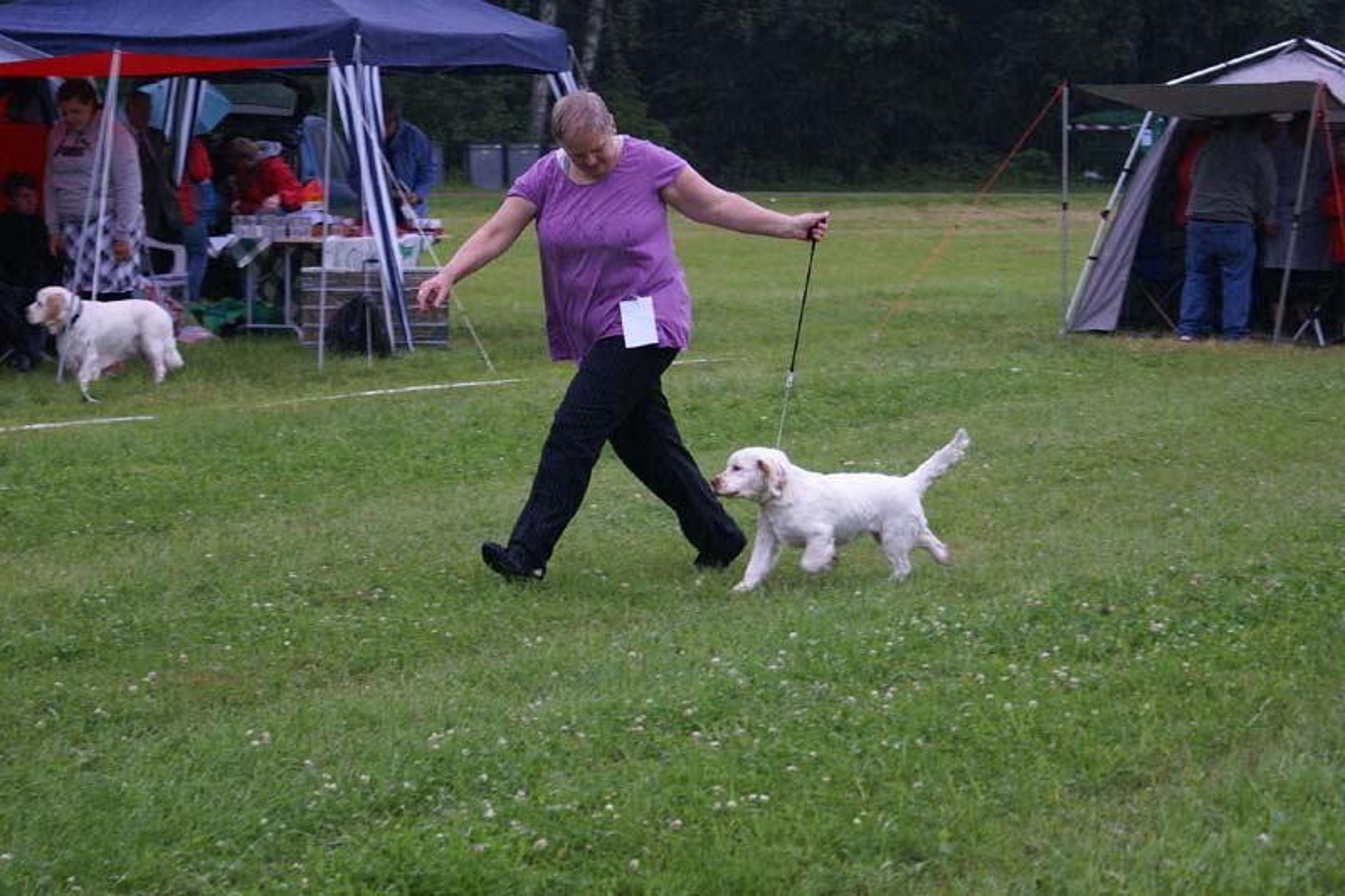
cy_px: 448
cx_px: 672
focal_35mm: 105
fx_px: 3922
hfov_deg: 19.5
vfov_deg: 13.0
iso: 160
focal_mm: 70
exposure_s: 1/125
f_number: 5.6
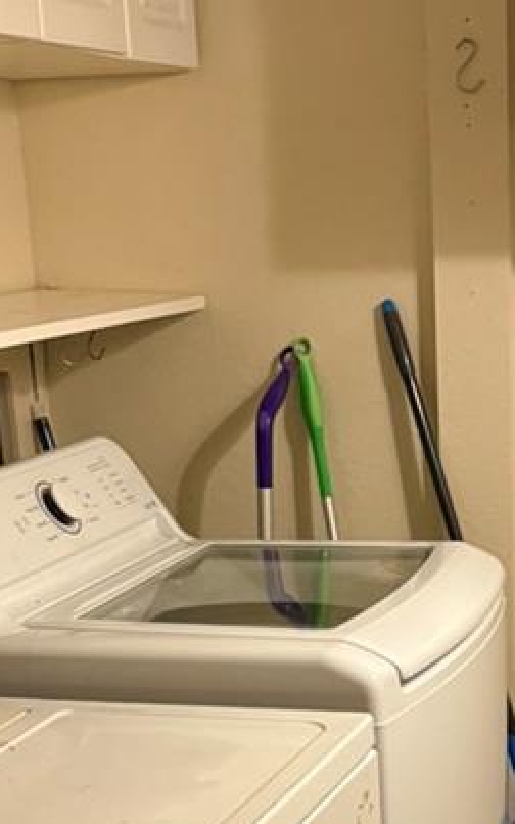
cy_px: 867
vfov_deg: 23.9
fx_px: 1841
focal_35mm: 82
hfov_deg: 15.8
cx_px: 388
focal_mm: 5.96
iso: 200
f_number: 1.6
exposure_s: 1/60
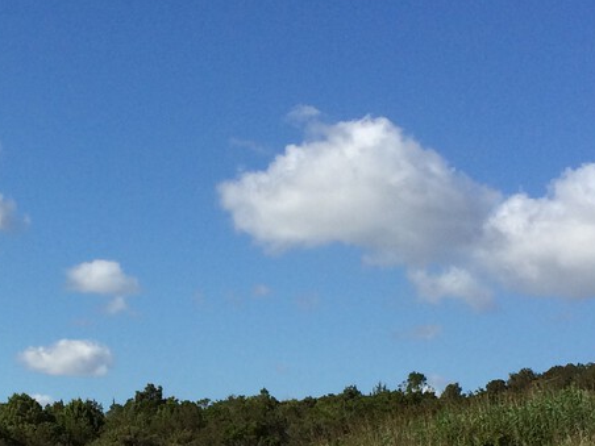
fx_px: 1599
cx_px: 124
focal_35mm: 93
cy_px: 447
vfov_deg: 15.6
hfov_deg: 20.9
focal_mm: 4.12
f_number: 2.2
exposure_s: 1/3425
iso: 40
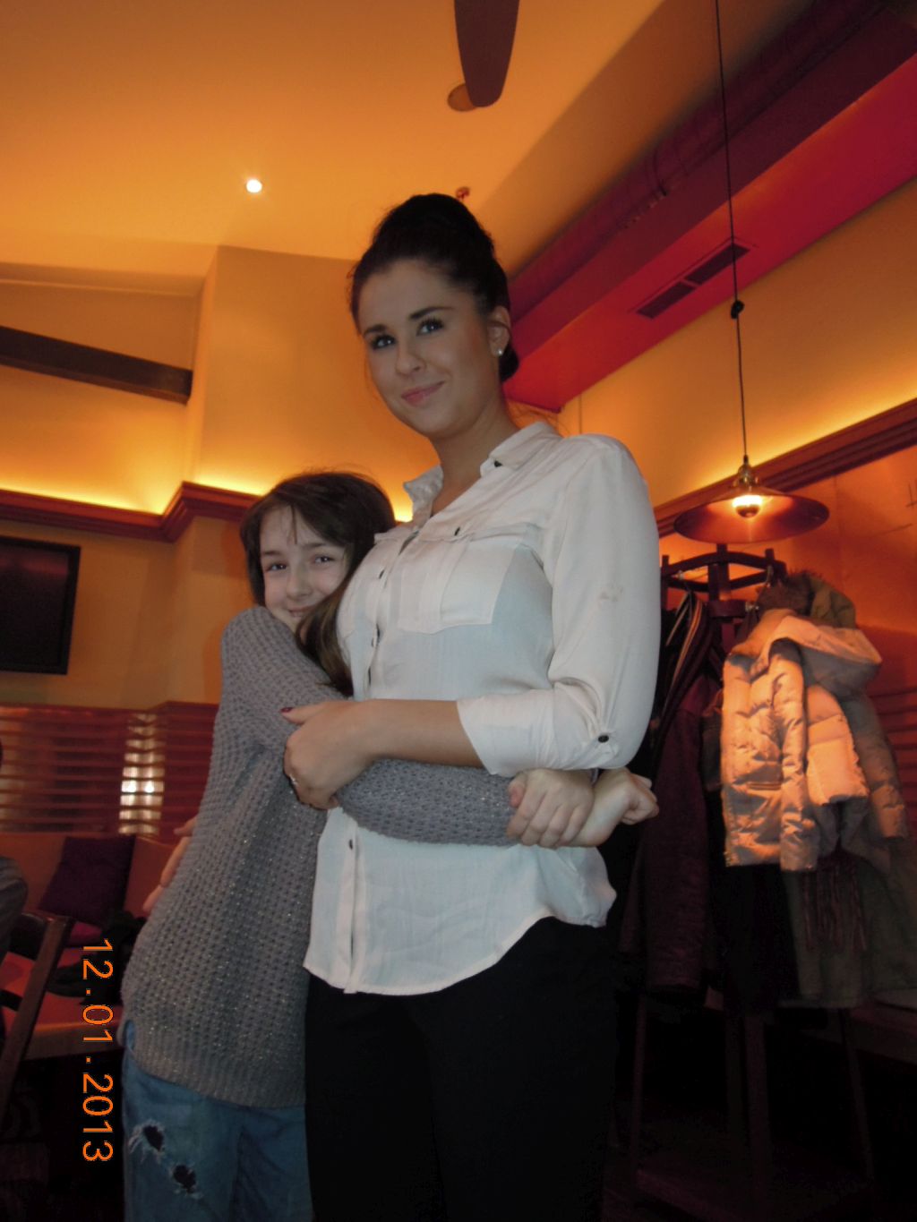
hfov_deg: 56.8
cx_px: 458
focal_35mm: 24
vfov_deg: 71.6
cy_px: 611
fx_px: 848
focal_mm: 4.3
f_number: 2.8
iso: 320
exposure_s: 1/30
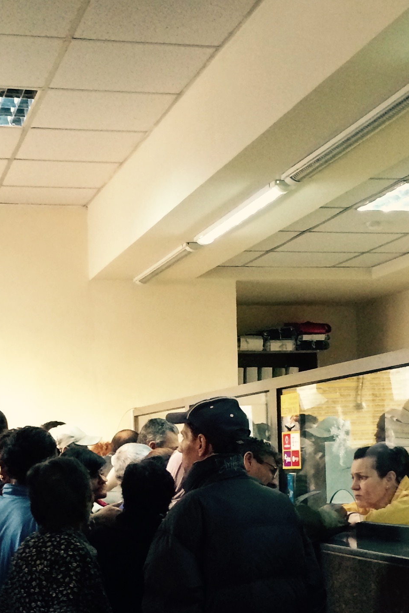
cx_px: 166
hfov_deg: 19.7
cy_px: 529
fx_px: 1176
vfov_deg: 28.3
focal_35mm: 69
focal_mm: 4.15
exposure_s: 1/30
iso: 250
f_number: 2.2
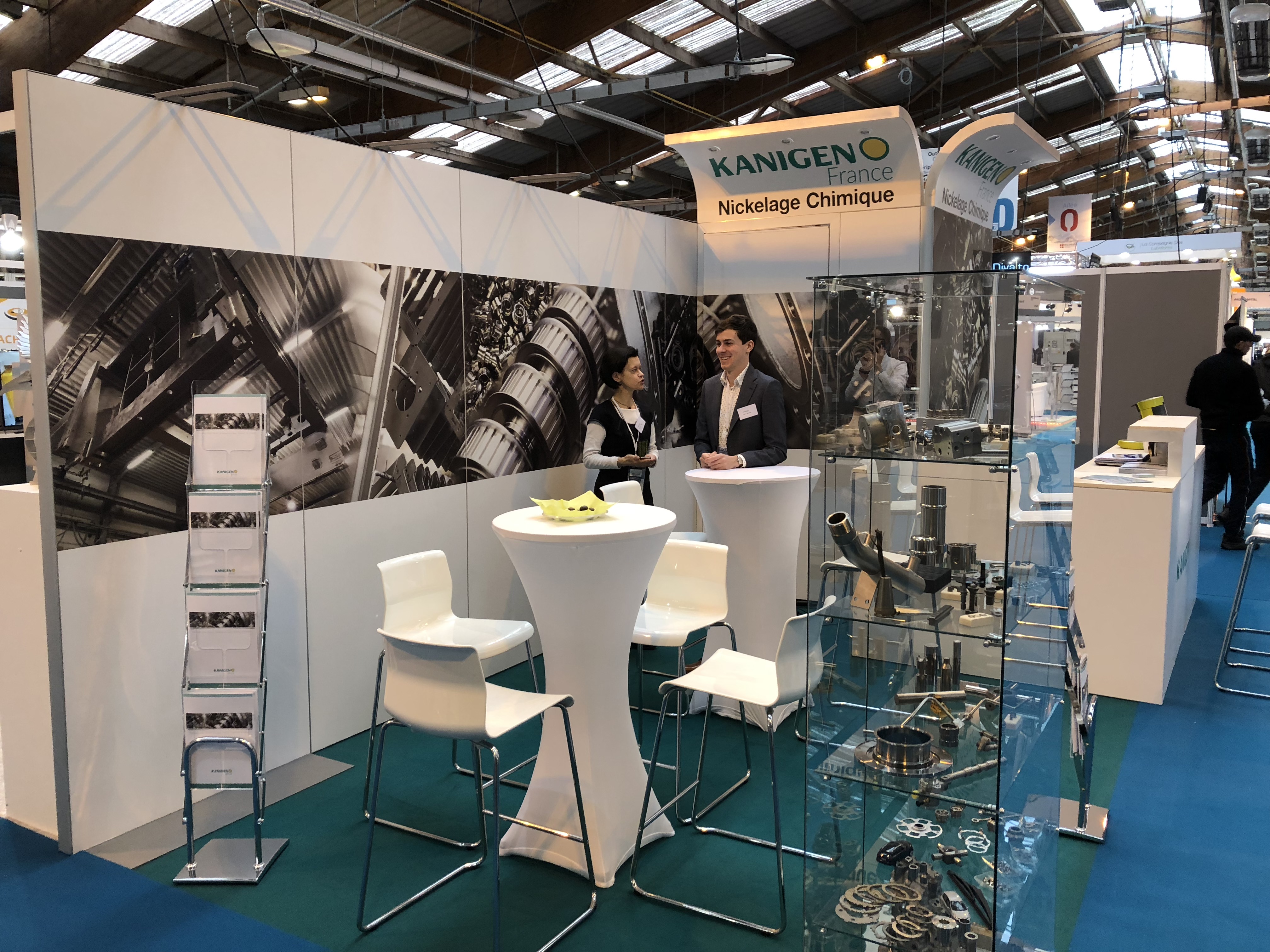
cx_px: 635
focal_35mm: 28
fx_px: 1027
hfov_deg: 63.4
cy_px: 476
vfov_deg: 49.7
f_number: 1.8
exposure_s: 1/33
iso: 40
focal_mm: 3.99
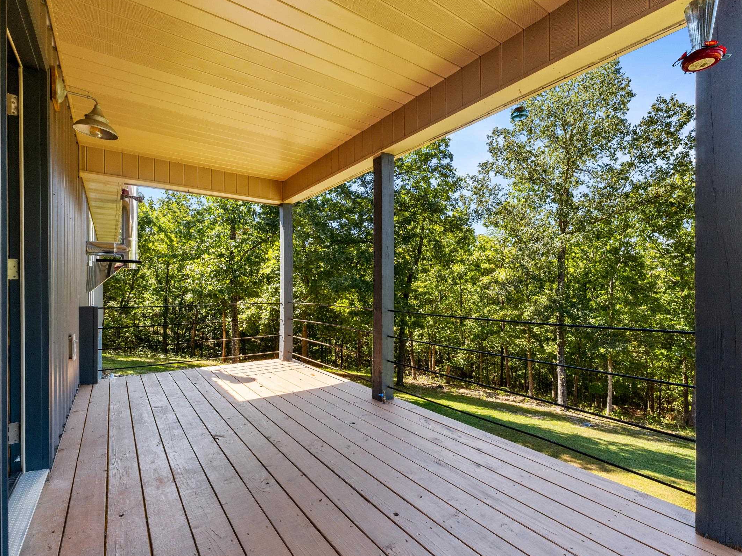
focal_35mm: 17
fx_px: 364
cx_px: 373
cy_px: 276
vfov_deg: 74.7
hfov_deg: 91.0
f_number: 9
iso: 200
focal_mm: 10
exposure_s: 1/15
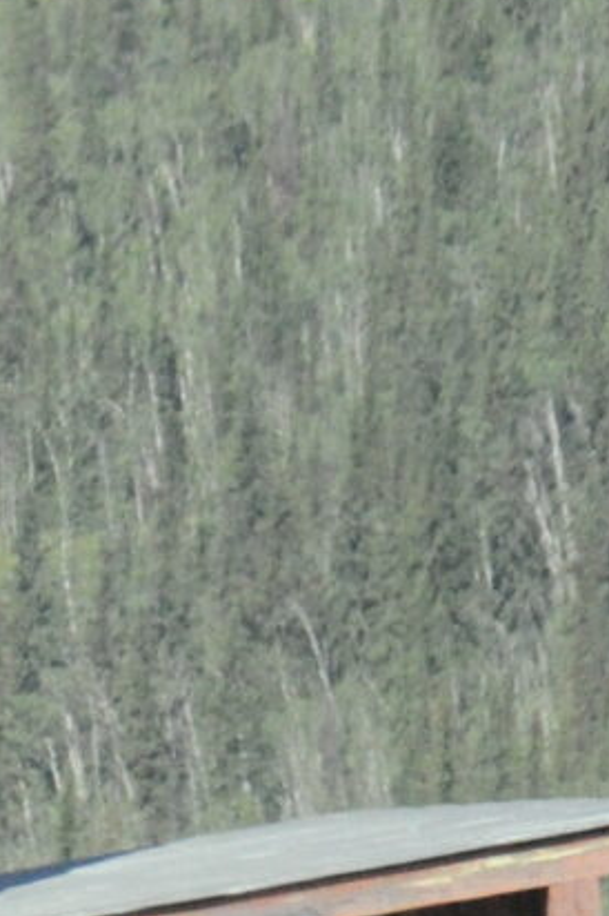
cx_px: -523
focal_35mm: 1397
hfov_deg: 1.0
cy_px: 411
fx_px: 35506
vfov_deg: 1.5
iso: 3200
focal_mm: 200
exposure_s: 1/4000
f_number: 10
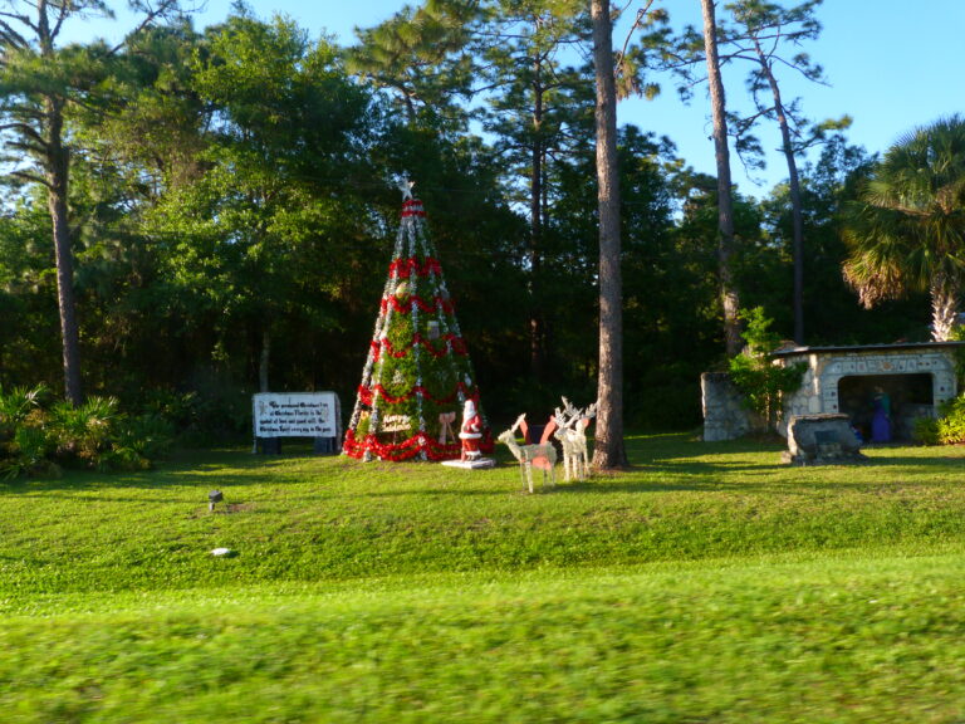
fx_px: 697
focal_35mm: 25
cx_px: 482
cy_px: 362
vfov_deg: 54.9
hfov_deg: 69.4
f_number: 4
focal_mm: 4.5
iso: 80
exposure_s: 1/160
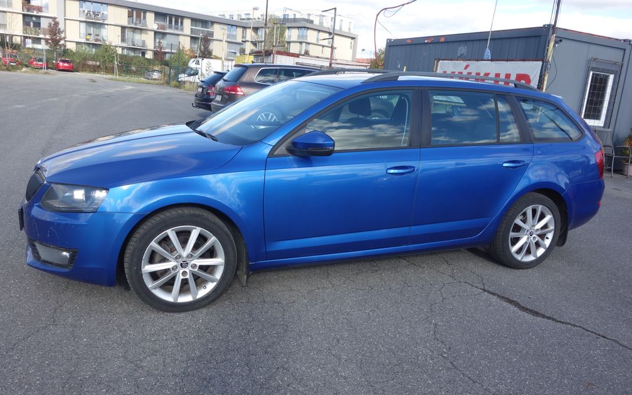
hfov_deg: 64.6
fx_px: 499
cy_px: 200
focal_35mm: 29
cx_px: 317
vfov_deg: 43.1
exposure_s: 1/125
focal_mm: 10.4
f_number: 5.6
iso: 125
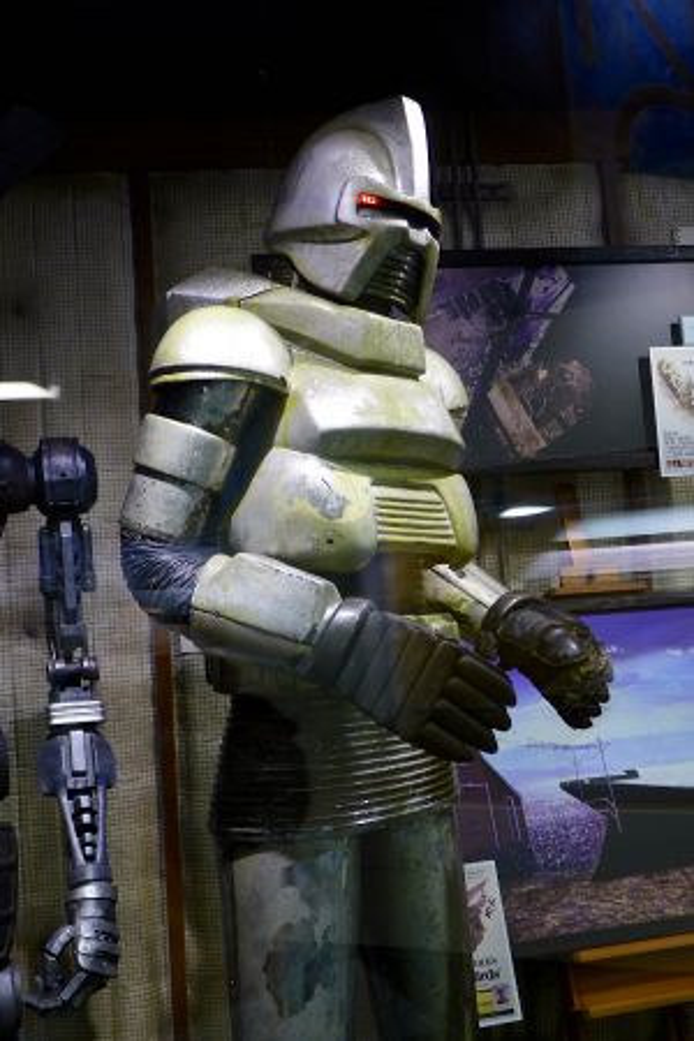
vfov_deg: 53.1
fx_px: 1041
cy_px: 520
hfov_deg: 36.9
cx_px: 347
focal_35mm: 36
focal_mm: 6.9
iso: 400
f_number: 1.6
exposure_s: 1/60
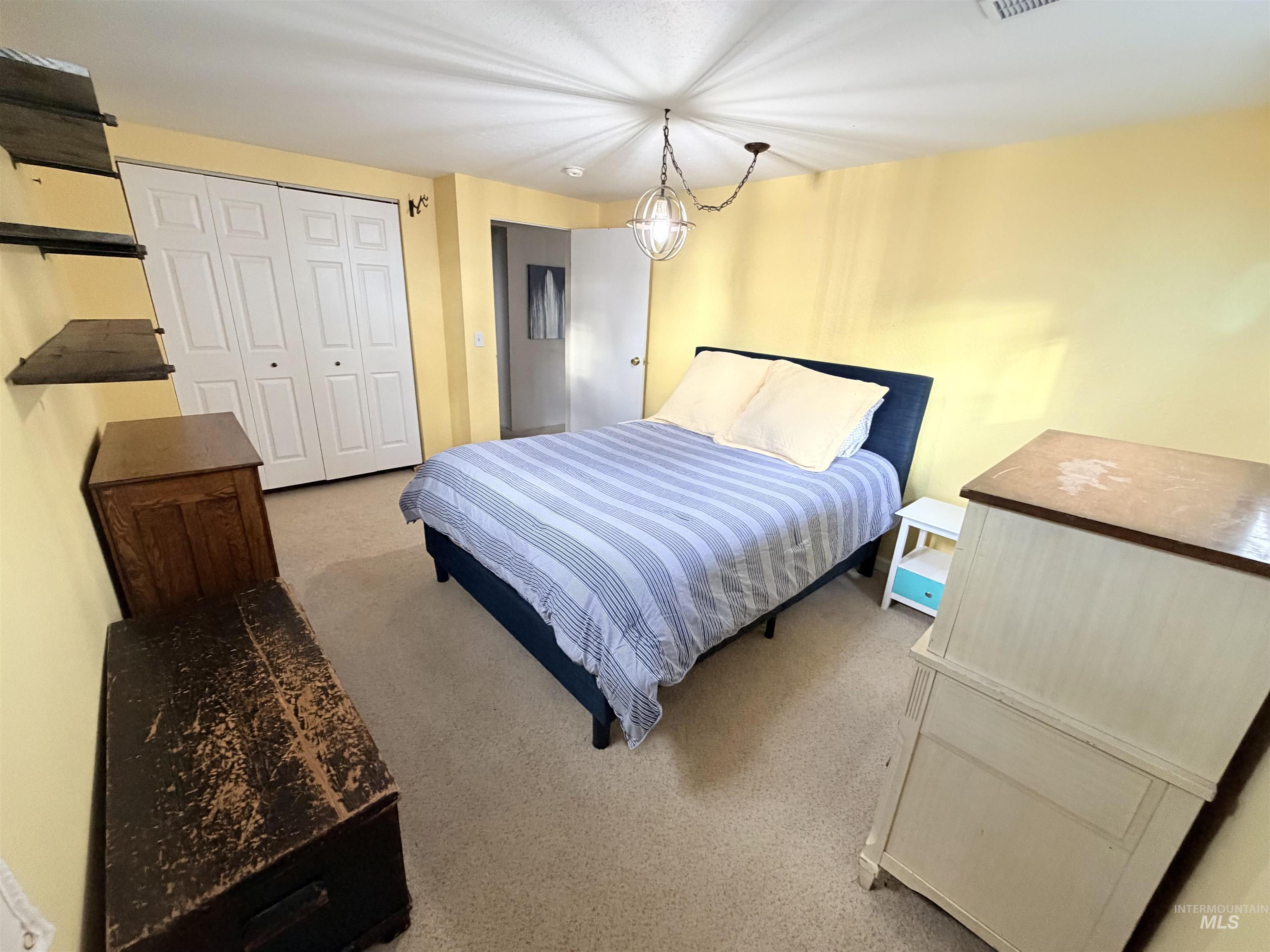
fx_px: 514
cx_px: 635
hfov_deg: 102.1
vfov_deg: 85.7
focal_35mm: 14
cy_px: 476
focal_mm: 2.22
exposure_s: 1/60
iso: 400
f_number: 2.2
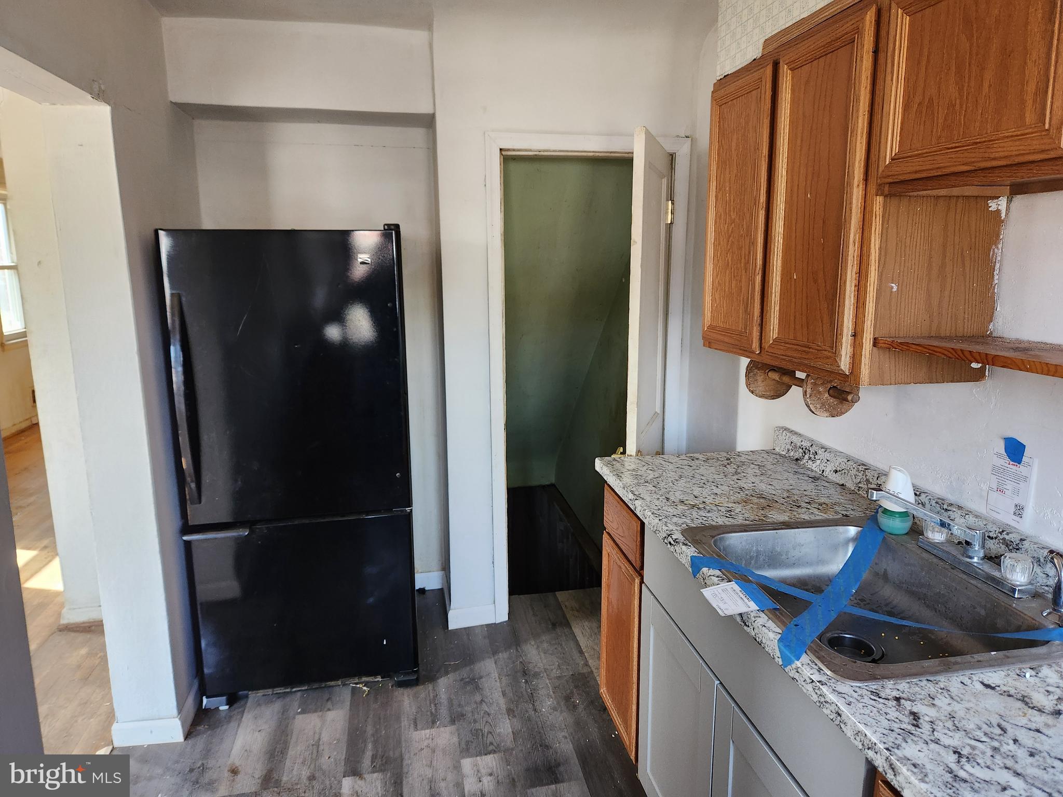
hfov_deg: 73.9
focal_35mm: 23
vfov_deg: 58.9
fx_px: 706
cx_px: 532
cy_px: 398
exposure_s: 1/120
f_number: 1.8
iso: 320
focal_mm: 5.4
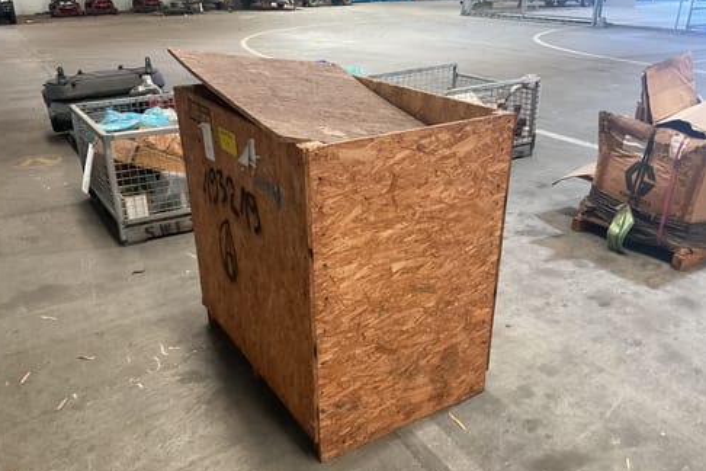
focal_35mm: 31
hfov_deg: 60.3
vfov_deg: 42.3
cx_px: 346
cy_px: 264
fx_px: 608
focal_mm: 3
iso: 200
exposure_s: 1/60
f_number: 1.8
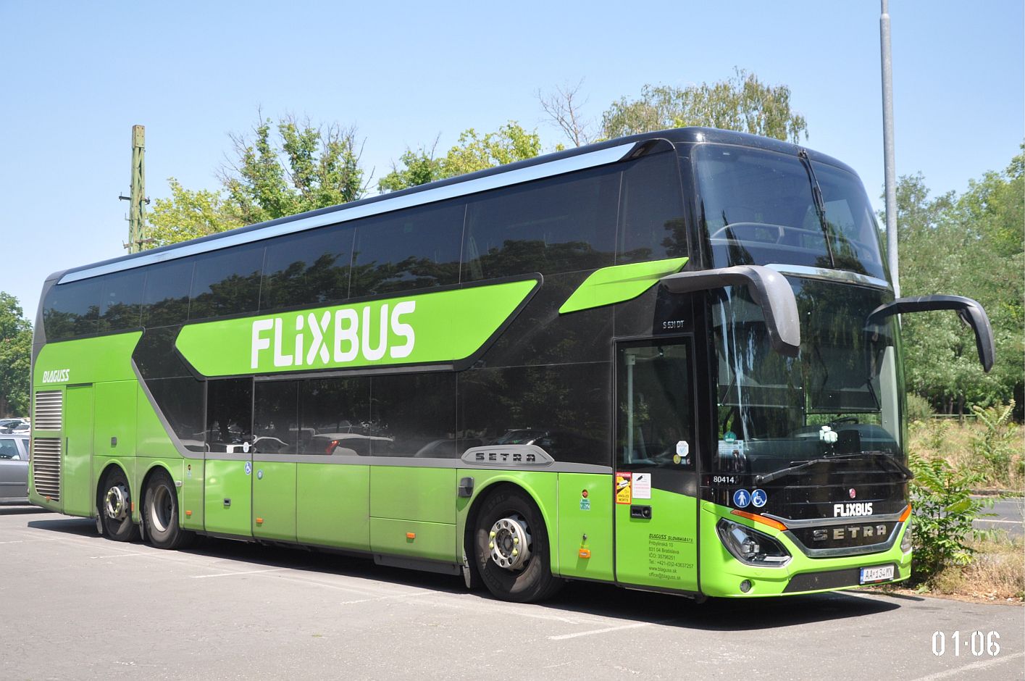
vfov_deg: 31.8
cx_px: 512
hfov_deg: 46.4
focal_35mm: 42
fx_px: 1194
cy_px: 340
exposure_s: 1/1000
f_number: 4
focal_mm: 28
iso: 400
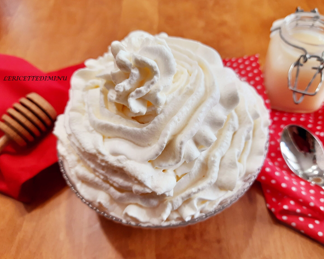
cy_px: 129
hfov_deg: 65.9
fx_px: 249
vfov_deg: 54.9
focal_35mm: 26
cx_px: 177
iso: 125
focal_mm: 5.23
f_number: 1.8
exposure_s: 1/50
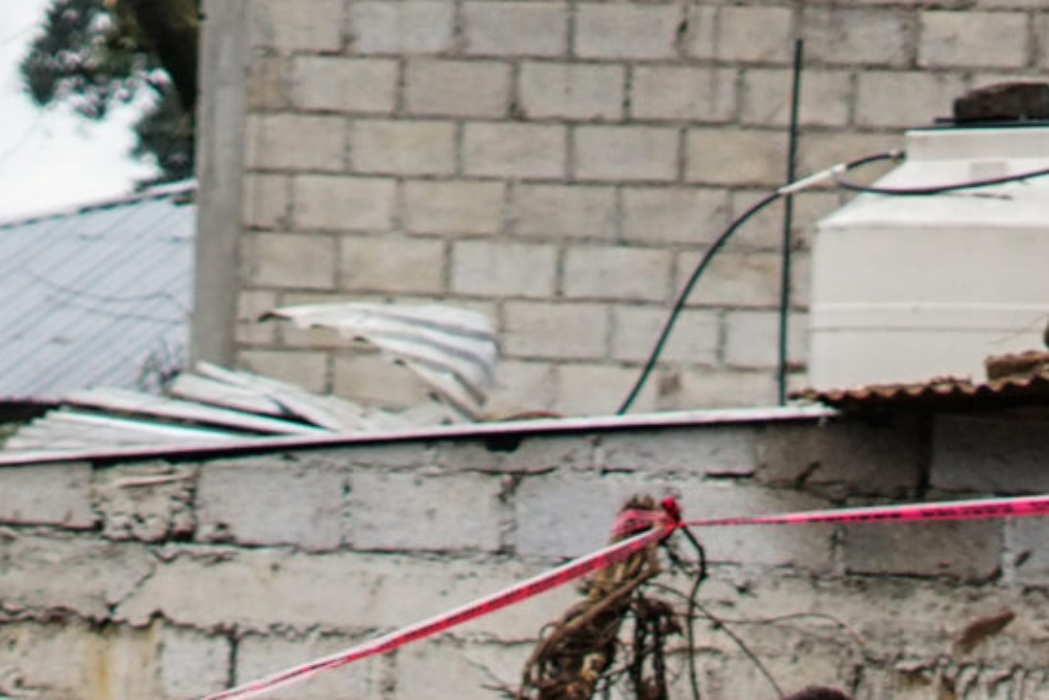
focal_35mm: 233
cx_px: 308
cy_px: 1435
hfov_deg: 8.8
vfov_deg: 5.8
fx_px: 6789
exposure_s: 1/4000
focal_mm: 50
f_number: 1.8
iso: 800
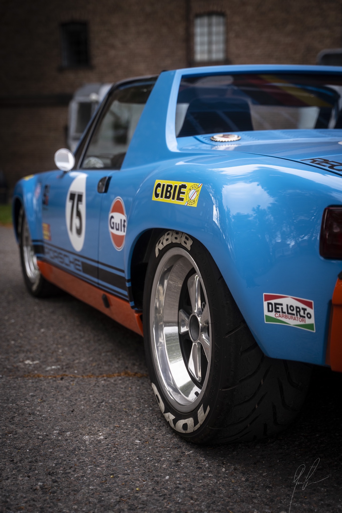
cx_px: 171
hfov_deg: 28.1
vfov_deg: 41.1
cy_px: 256
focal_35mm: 48
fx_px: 684
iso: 100
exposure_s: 1/640
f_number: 2.8
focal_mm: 48
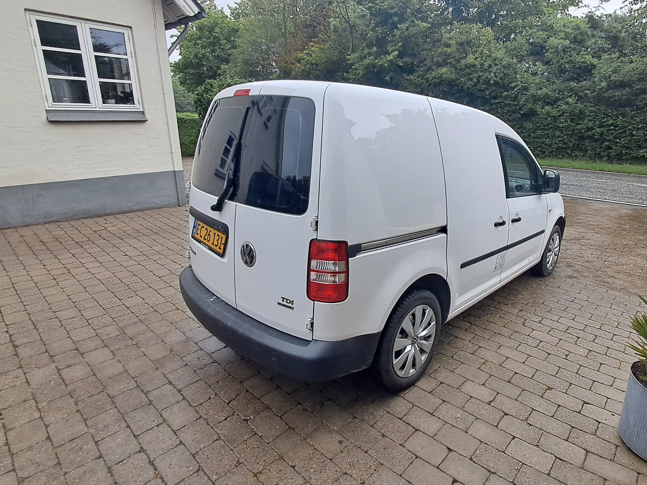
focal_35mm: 20
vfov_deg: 65.6
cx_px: 391
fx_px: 374
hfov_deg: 80.7
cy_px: 205
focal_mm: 1.64
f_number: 2.2
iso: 40
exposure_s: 1/430
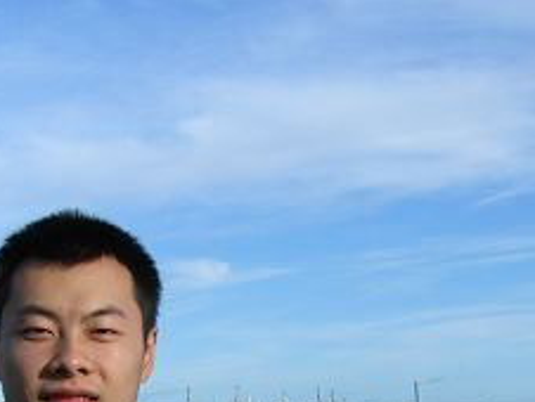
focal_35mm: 84
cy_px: 441
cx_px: 161
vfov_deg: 17.0
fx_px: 1300
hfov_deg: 23.1
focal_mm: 6.2
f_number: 4.3
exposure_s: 1/640
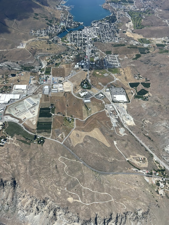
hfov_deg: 53.1
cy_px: 112
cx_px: 84
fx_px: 169
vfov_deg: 67.3
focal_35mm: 26
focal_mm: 5.7
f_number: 1.5
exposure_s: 1/5076
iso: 50
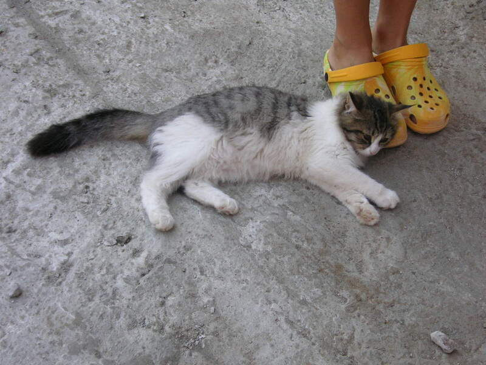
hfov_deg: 40.4
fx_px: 660
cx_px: 243
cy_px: 182
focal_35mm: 47
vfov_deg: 30.9
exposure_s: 1/250
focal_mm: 7.8
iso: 50
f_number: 3.3
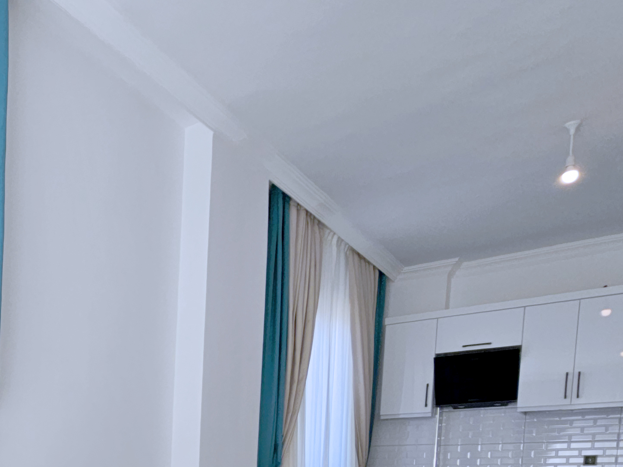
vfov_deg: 33.2
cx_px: -17
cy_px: 546
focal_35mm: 36
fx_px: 648
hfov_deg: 43.1
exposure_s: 1/355
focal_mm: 2.2
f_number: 2.2
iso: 50
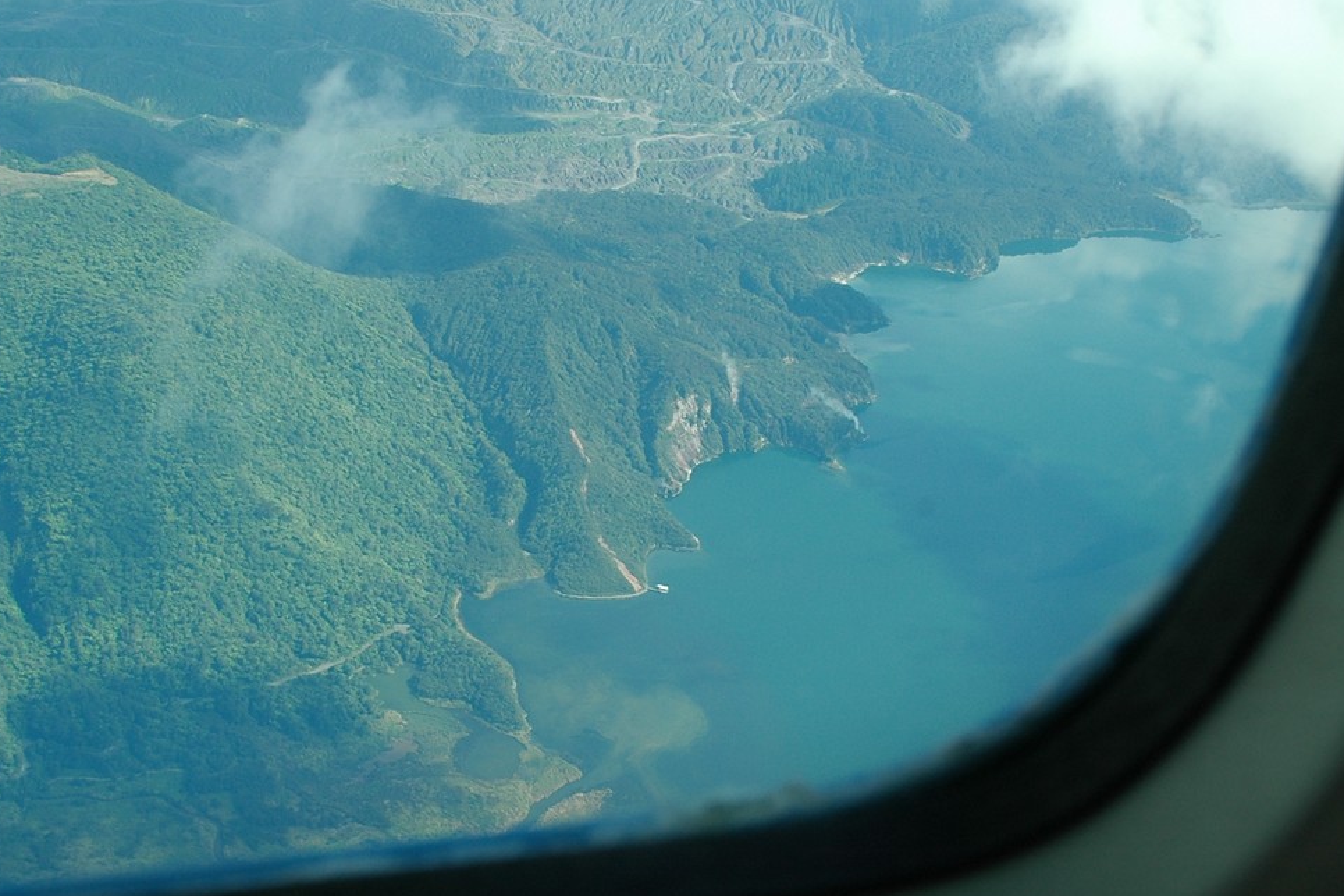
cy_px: 516
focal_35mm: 42
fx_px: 1568
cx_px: 714
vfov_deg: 31.8
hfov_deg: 46.4
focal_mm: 18
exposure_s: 1/125
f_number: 9
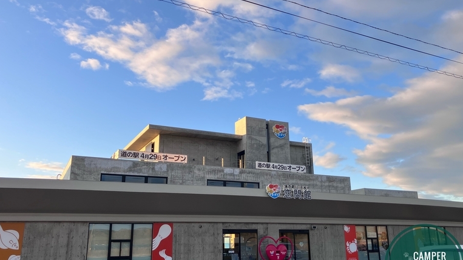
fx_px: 393
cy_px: 135
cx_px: 239
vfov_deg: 36.7
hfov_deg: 61.0
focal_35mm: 32
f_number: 1.8
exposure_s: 1/217
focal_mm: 3.99
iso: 25
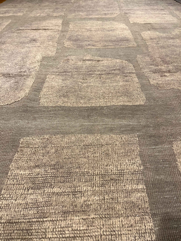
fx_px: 181
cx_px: 90
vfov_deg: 67.3
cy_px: 120
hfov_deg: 53.1
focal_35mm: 26
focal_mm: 5.1
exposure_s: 1/100
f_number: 1.6
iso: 40
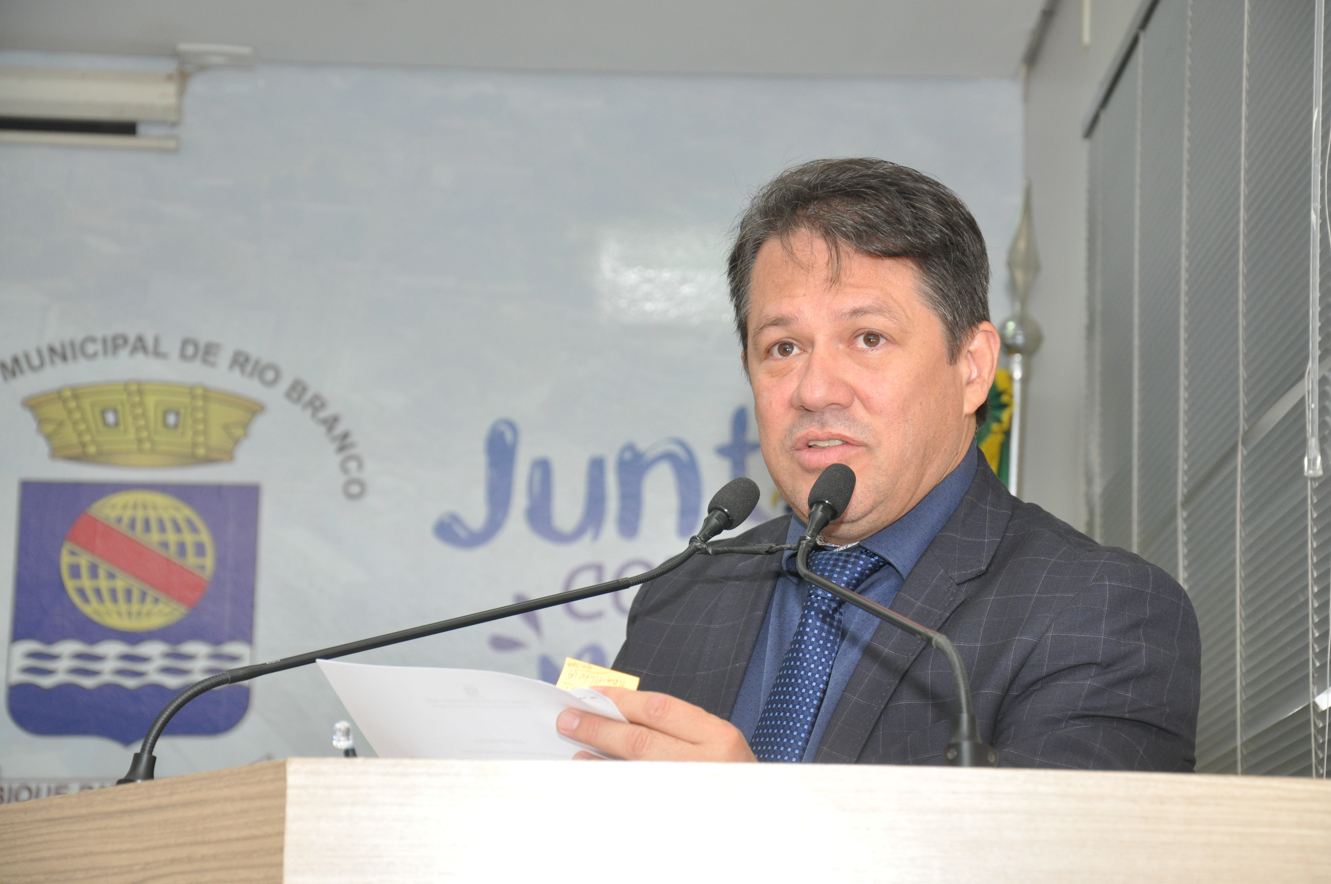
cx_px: 666
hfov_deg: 19.5
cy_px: 442
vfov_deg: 13.0
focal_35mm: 105
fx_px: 3877
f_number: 5.6
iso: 800
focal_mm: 70
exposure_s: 1/160
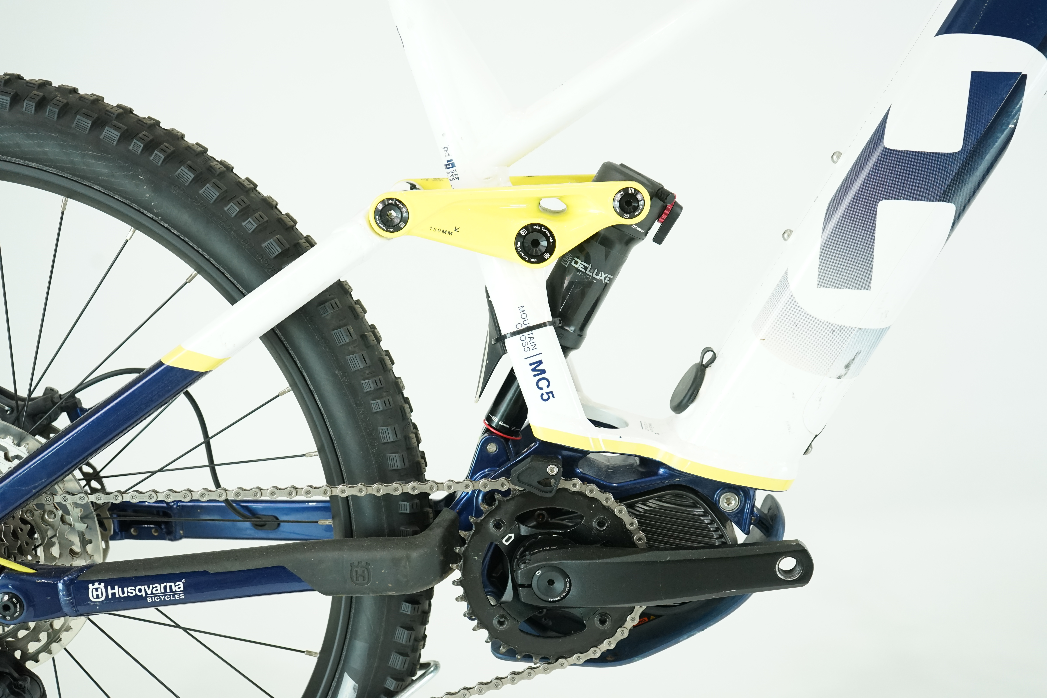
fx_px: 1280
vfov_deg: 30.5
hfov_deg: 44.5
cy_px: 349
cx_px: 524
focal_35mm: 44
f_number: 5
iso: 2000
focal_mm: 44
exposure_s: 1/200
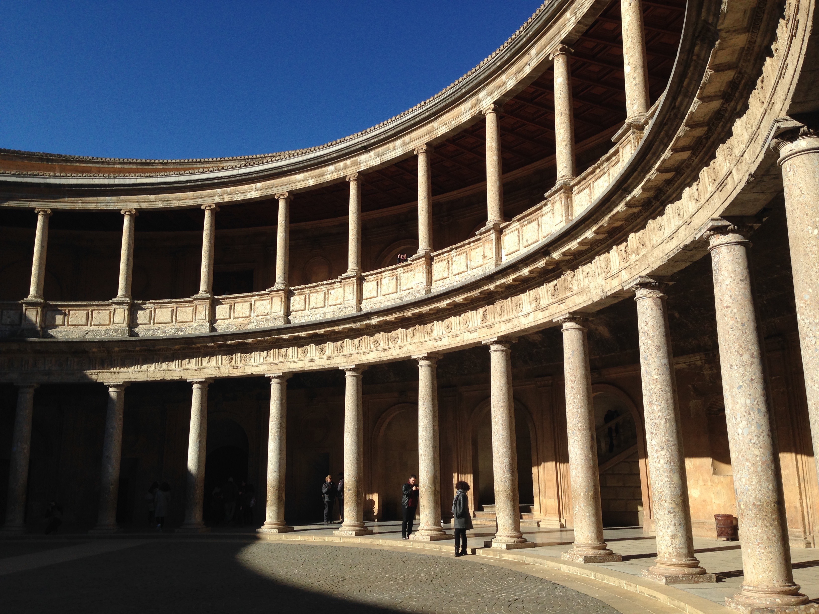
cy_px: 307
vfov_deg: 42.9
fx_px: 781
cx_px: 410
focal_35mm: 33
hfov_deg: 55.4
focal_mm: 4.12
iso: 50
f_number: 2.4
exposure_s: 1/2088
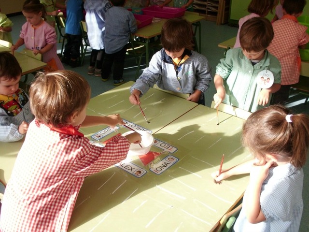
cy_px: 116
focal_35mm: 36
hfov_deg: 51.4
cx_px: 154
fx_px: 321
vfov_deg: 39.7
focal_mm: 6.3
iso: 100
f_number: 2.9
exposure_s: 1/200
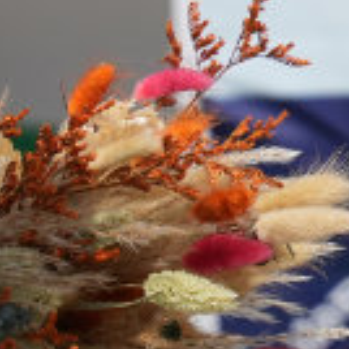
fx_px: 4228
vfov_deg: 4.6
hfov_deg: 4.6
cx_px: 909
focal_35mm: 371
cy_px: -389
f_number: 2.8
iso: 250
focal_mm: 57.1
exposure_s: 1/6400
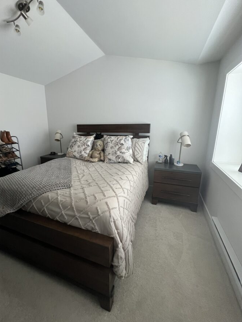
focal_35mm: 15
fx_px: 140
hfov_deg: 81.3
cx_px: 103
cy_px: 156
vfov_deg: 98.1
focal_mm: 1.57
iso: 320
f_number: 1.8
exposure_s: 1/60
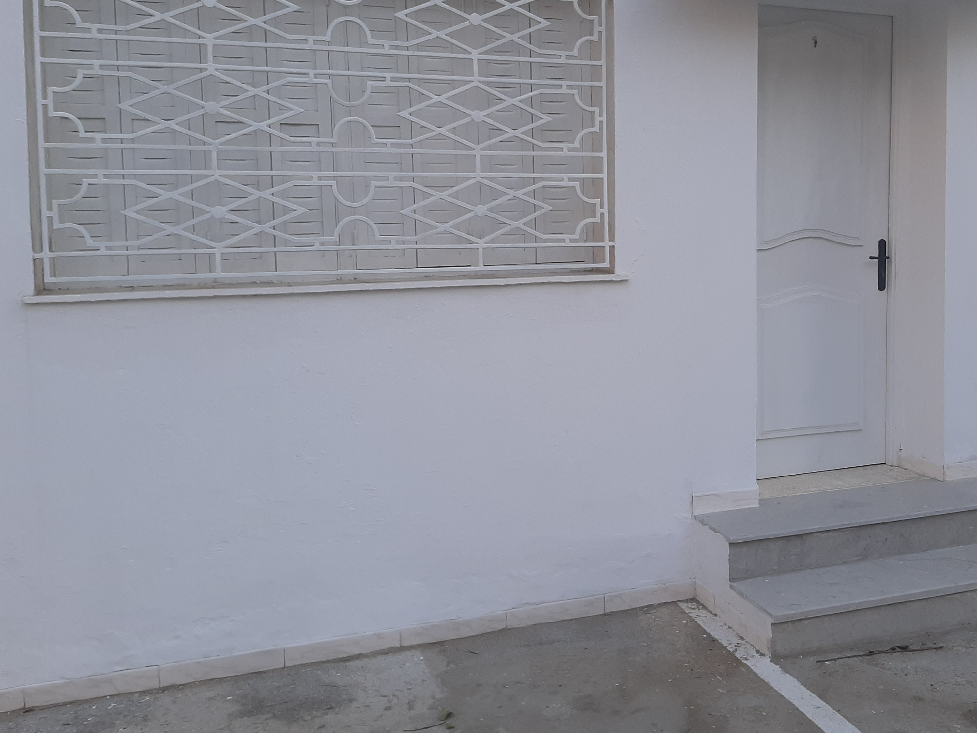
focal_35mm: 35
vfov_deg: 40.5
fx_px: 988
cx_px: 587
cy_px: 287
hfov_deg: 52.3
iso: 40
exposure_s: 1/366
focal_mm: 3.93
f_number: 1.7
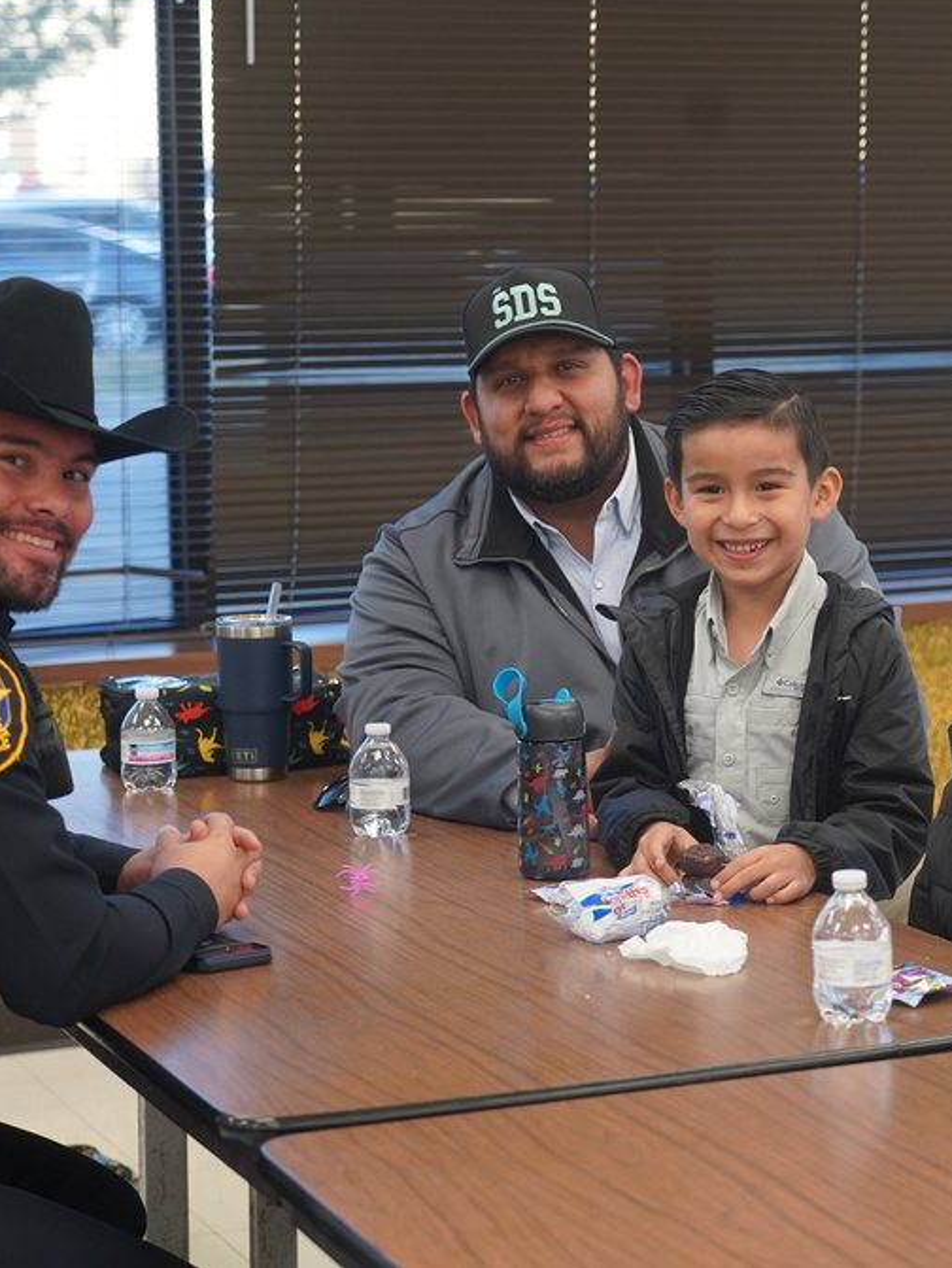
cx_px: 723
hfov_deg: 16.7
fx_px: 3224
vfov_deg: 22.2
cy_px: 625
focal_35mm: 88
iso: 1600
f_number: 4
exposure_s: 1/160
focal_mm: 60
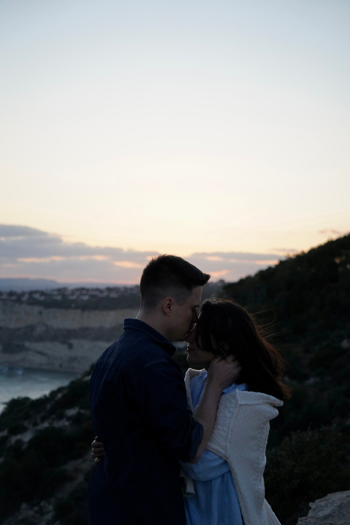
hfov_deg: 25.1
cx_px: 175
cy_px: 262
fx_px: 787
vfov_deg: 36.9
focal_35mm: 54
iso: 4000
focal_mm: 54
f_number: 4
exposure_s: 1/6400
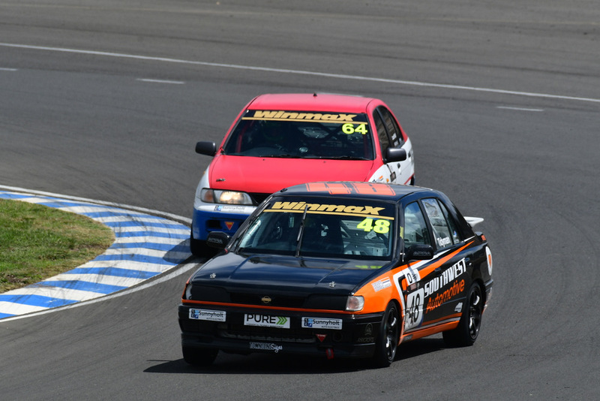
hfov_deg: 2.7
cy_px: 200
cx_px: 300
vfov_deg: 1.8
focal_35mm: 750
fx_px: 12504
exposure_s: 1/640
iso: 200
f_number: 10
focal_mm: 500
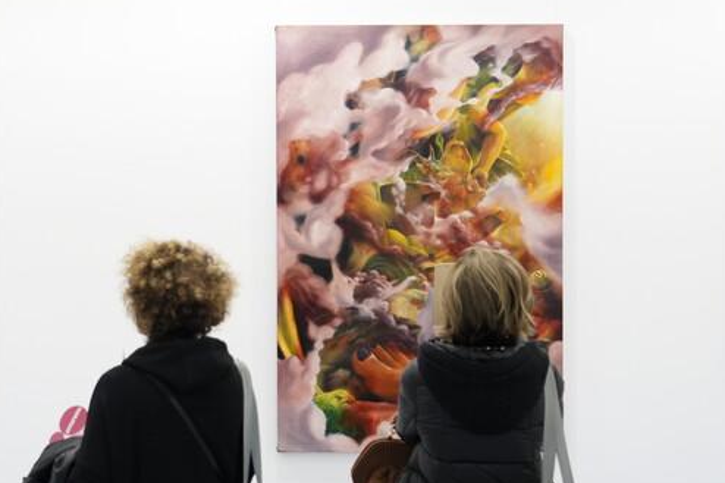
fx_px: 1631
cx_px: 194
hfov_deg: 24.8
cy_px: 258
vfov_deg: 16.8
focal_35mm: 81
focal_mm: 50
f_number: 2.8
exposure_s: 1/400
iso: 800
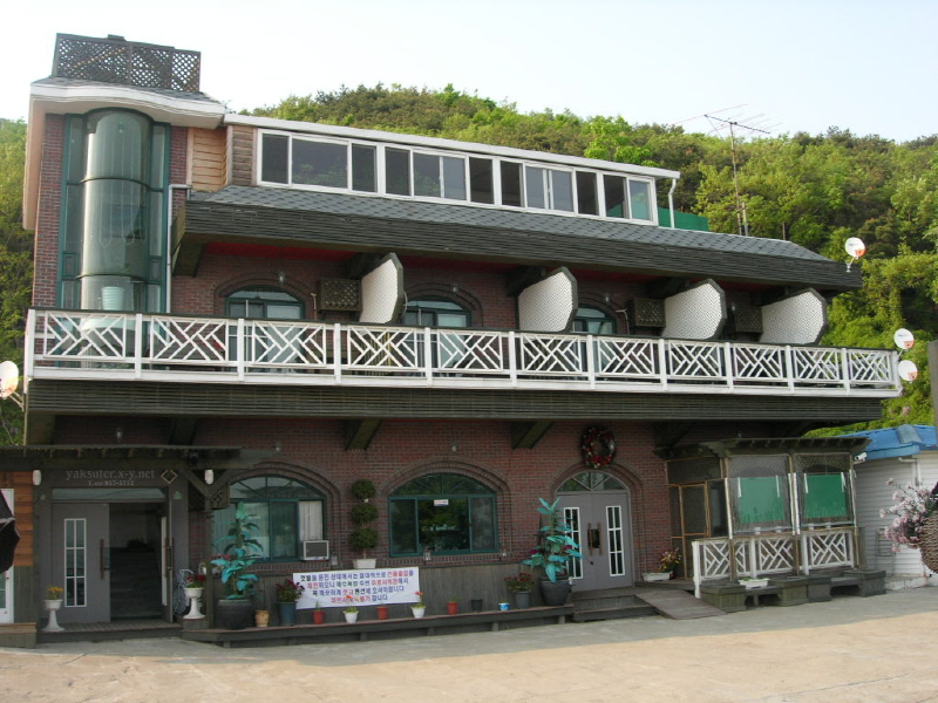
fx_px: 1030
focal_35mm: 38
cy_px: 352
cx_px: 469
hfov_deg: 49.0
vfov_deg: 37.7
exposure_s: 1/165
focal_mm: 7.8
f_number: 4.8
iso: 64
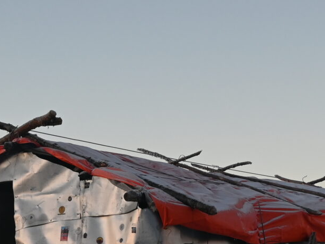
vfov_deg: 8.8
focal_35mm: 168
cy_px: 197
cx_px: 259
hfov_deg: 11.7
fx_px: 1578
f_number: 5
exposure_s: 1/250
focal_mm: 28
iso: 200
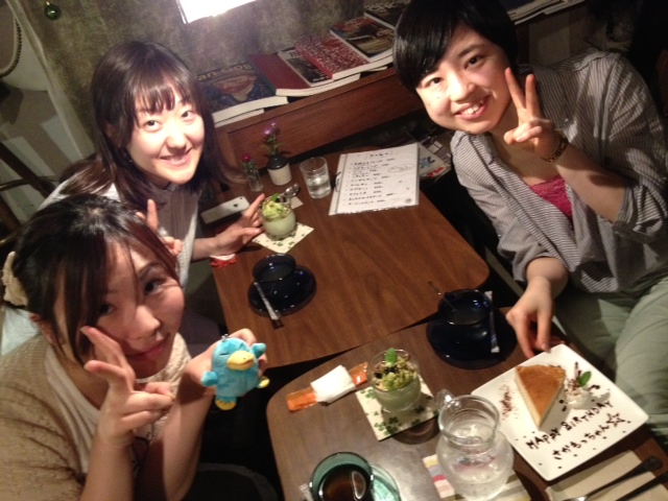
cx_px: 334
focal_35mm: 35
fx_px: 675
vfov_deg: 40.7
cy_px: 250
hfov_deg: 52.6
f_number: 2.4
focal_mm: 4.28
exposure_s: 1/15
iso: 400
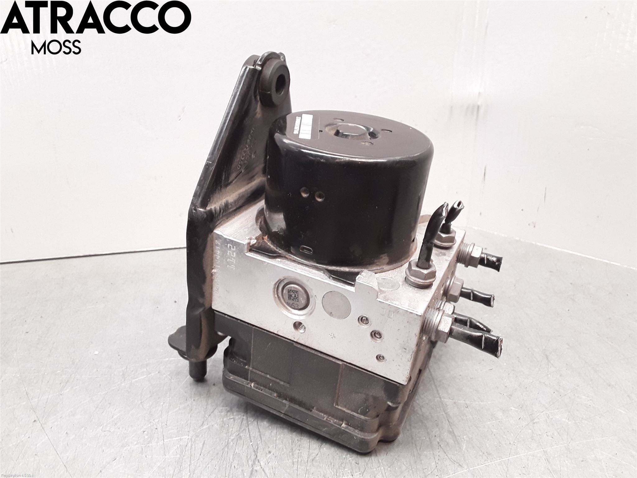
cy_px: 239
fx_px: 515
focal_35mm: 28
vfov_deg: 49.7
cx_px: 318
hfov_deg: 63.4
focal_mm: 2.91
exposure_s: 1/50
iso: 80
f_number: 1.9
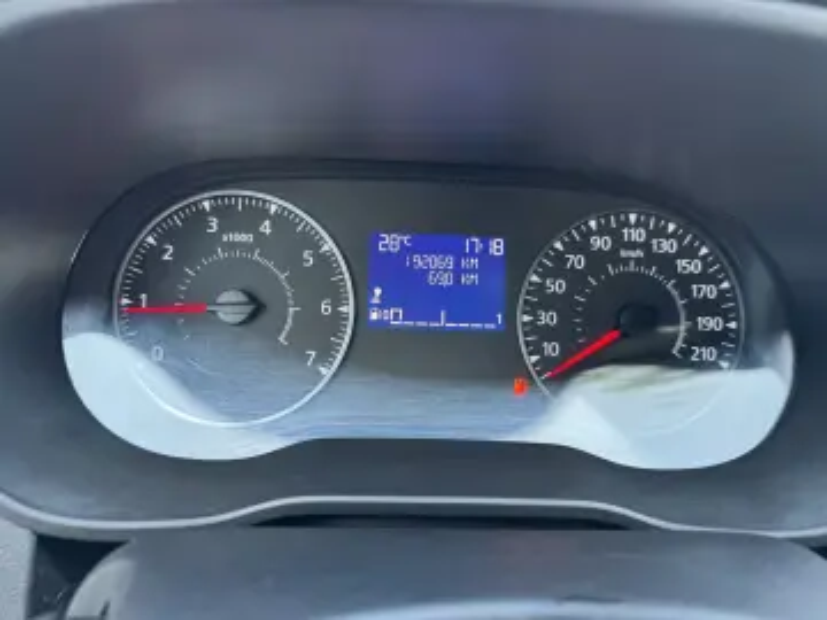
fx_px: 573
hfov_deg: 71.6
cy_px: 310
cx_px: 414
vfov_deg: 56.8
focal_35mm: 24
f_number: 1.78
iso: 200
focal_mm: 6.76
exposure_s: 1/72
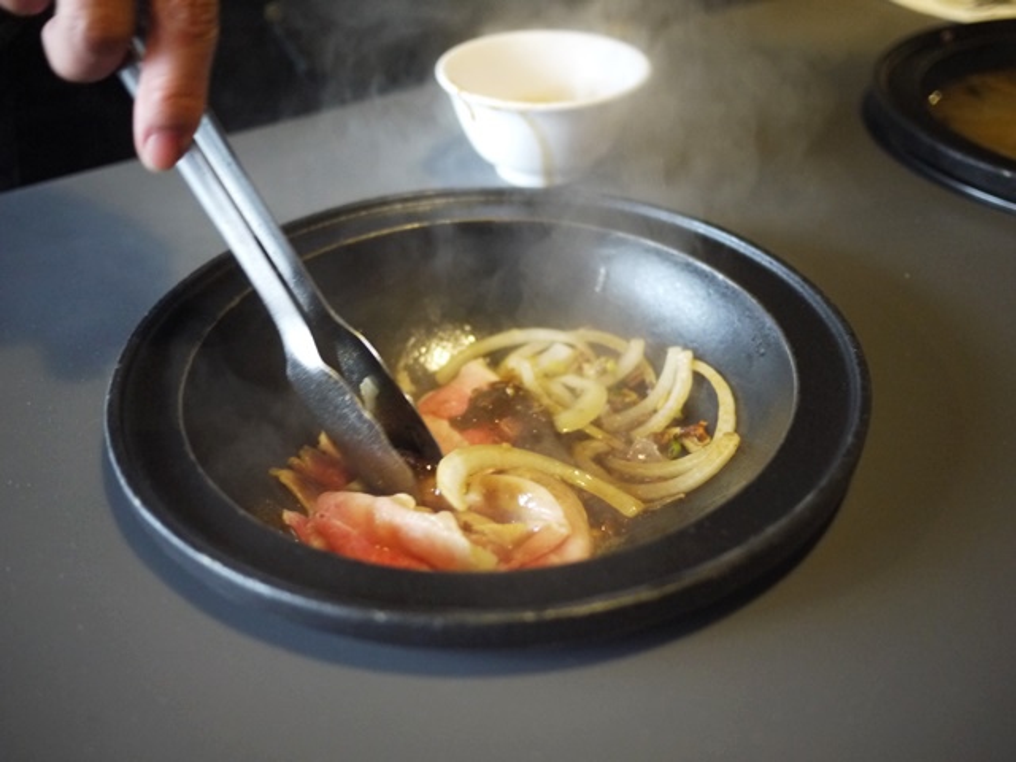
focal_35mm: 40
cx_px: 508
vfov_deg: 36.0
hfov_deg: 46.8
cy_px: 381
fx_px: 1174
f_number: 1.7
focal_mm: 20
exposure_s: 1/100
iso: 800
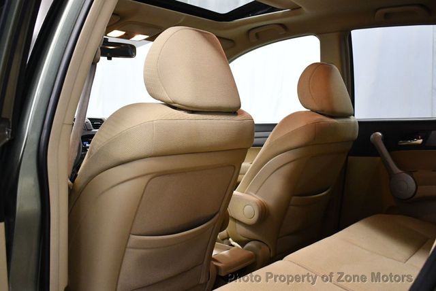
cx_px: 218
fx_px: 436
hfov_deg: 53.1
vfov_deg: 36.9
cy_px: 146
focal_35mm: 36
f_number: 3.5
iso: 3200
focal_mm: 18
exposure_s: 1/125
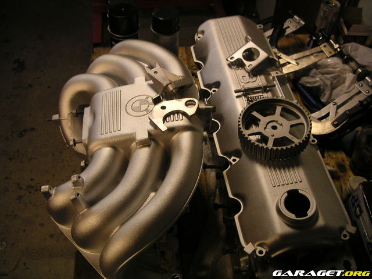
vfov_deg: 37.7
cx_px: 186
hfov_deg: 49.0
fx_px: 408
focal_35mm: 38
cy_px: 140
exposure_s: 1/30
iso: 100
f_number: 2.8
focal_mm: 6
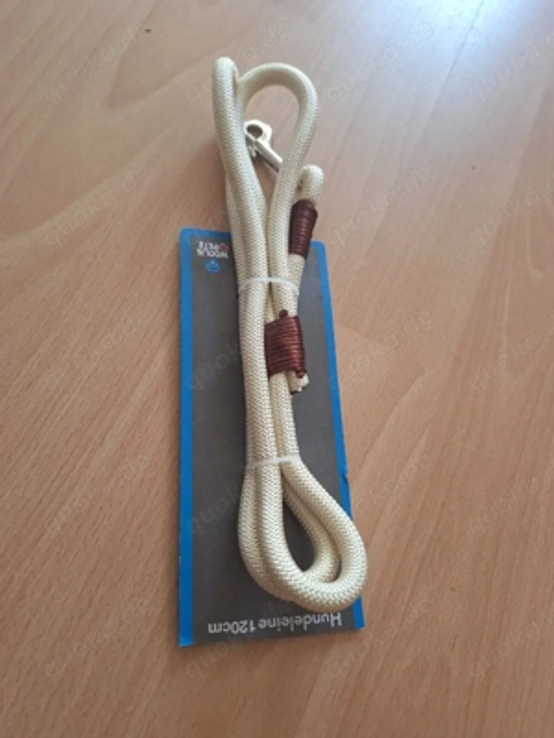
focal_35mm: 23
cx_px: 277
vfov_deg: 73.9
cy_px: 369
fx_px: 491
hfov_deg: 58.9
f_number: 1.8
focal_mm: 5.54
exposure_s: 1/50
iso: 125
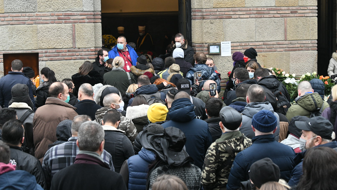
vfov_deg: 16.3
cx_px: 169
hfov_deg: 28.6
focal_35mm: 74
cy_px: 79
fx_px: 661
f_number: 7.1
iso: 3200
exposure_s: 1/160
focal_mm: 70
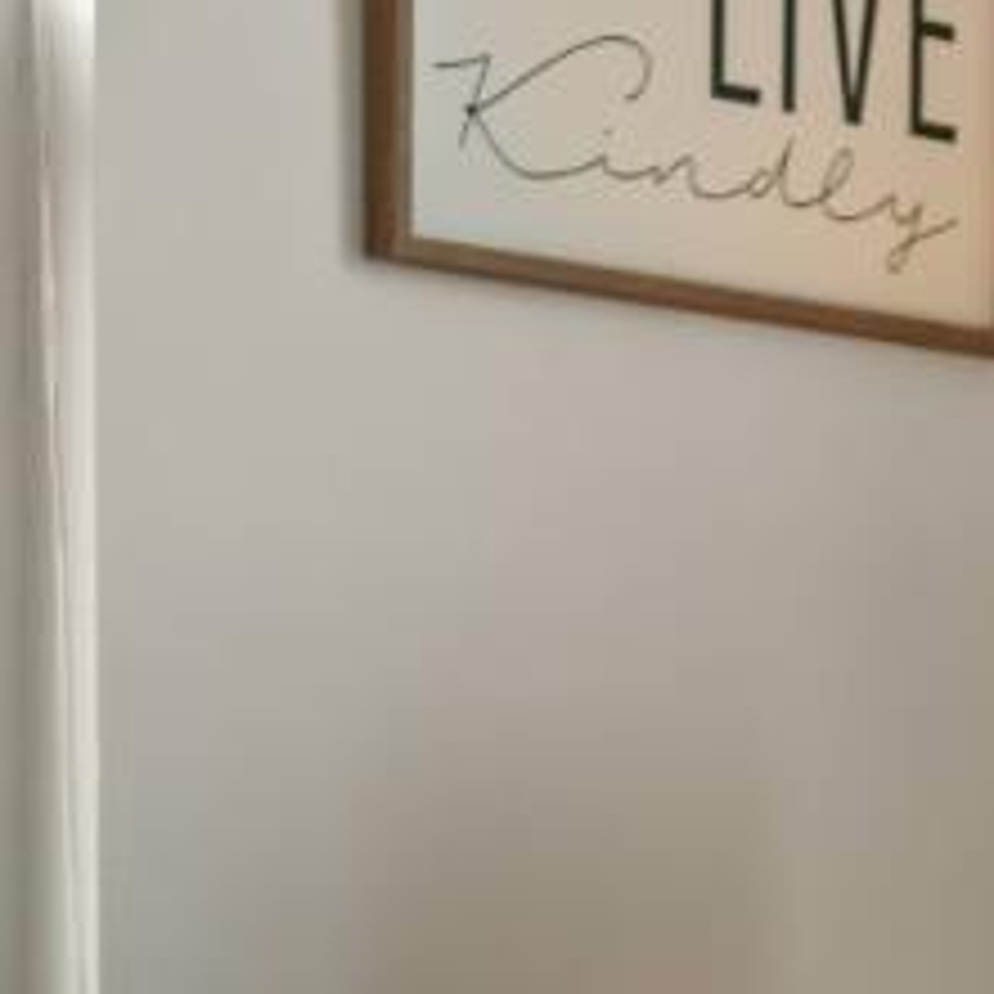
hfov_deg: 8.7
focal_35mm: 196
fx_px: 6368
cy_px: 1516
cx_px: 1421
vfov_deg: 8.7
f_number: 3.2
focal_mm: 34
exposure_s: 1/100
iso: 200
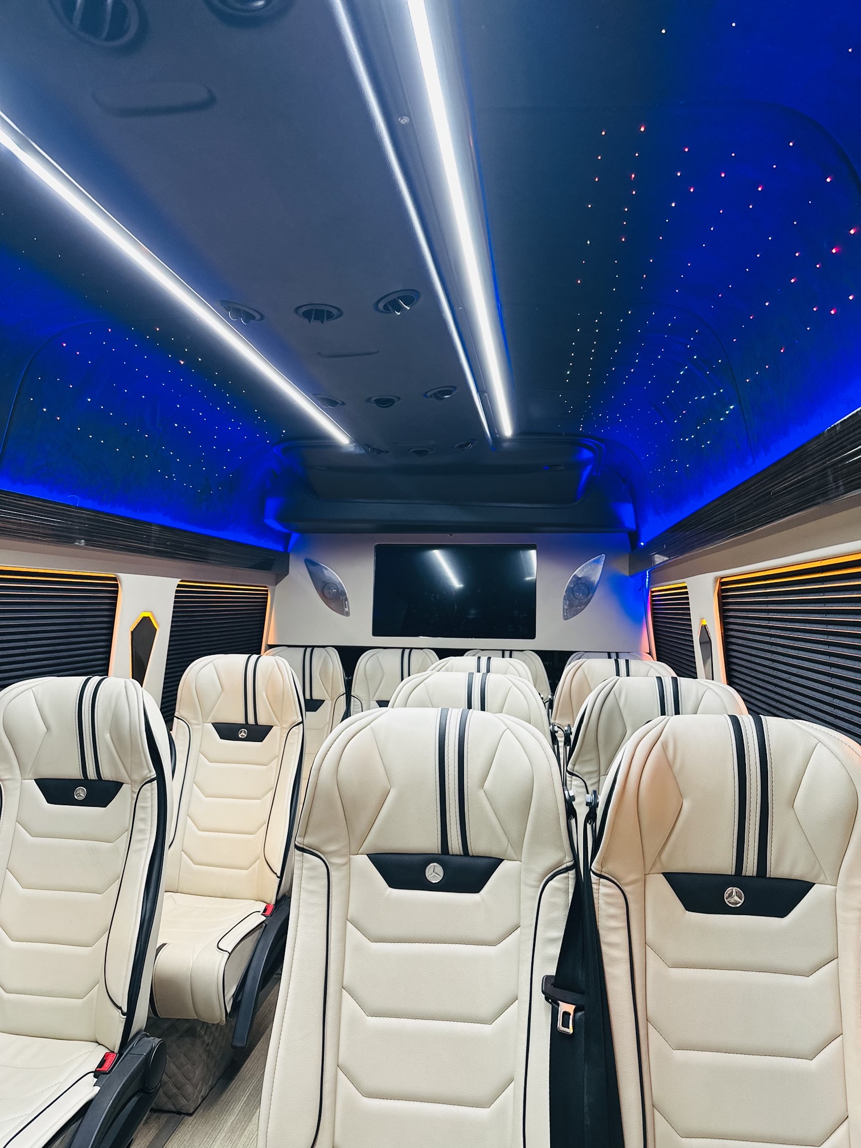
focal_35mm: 24
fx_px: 796
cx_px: 430
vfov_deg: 71.6
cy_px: 574
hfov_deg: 56.8
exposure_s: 1/50
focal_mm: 6.86
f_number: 1.78
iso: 200
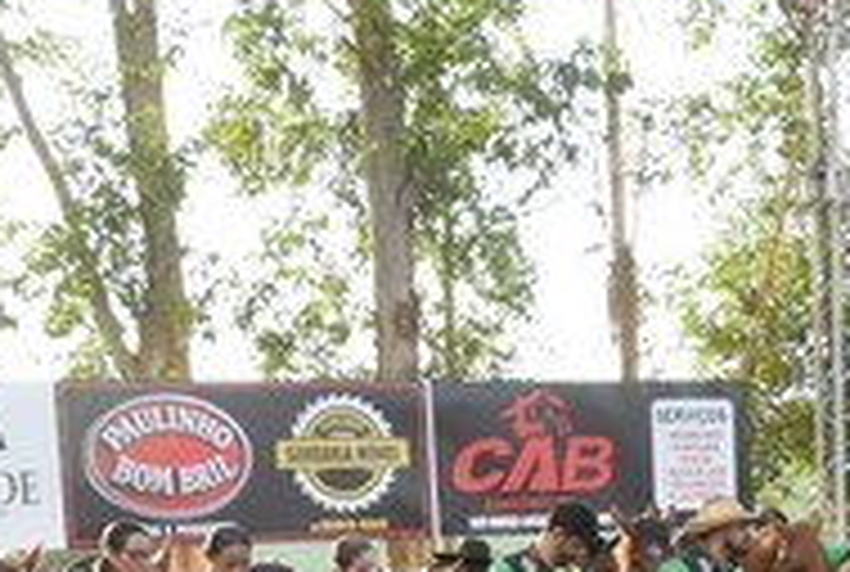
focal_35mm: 128
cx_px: 1093
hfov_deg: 15.3
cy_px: 923
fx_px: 3029
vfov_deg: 10.3
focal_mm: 18
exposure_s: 1/320
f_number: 9
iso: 800
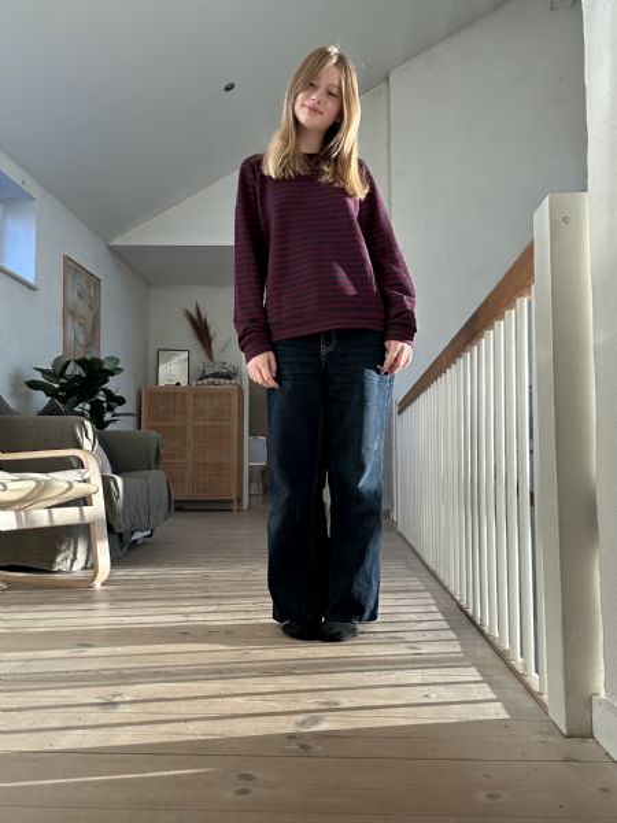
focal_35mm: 30
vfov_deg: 60.0
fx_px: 713
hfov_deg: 46.8
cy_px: 412
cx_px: 308
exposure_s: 1/121
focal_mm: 2.69
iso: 64
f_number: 1.9
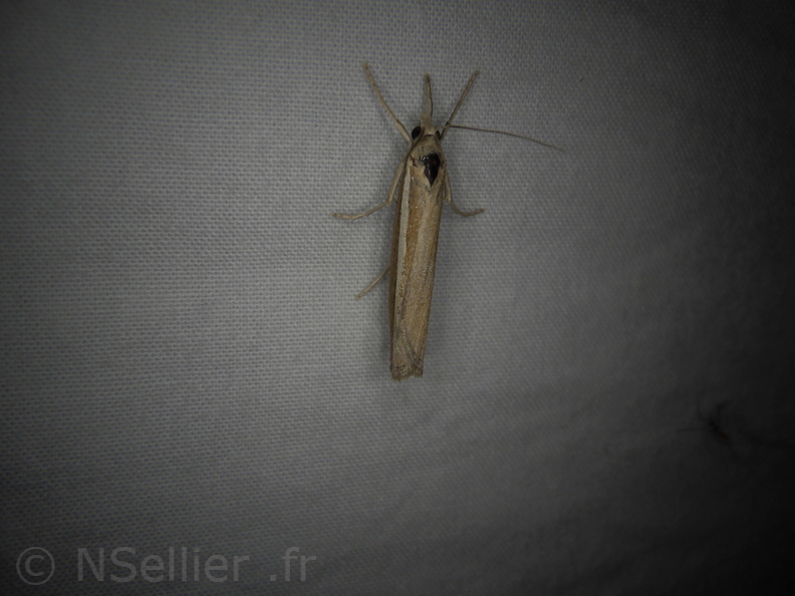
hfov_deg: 54.0
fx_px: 781
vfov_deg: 41.8
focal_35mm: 34
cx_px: 398
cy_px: 298
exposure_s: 1/1500
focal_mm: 6.1
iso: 125
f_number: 4.6
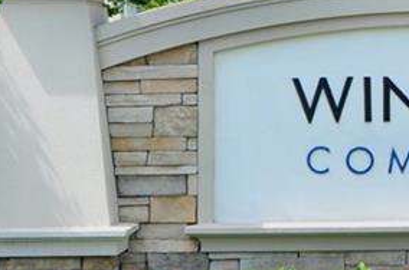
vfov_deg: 6.7
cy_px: 32
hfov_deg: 10.0
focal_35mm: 203
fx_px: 2301
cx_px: 503
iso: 140
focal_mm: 24
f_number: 8
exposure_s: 1/250
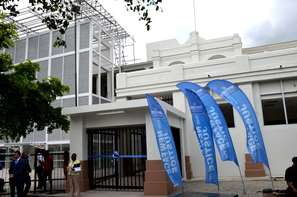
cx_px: 148
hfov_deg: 62.0
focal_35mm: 30
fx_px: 247
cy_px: 98
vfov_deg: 43.4
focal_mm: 20
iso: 500
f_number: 11
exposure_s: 1/500
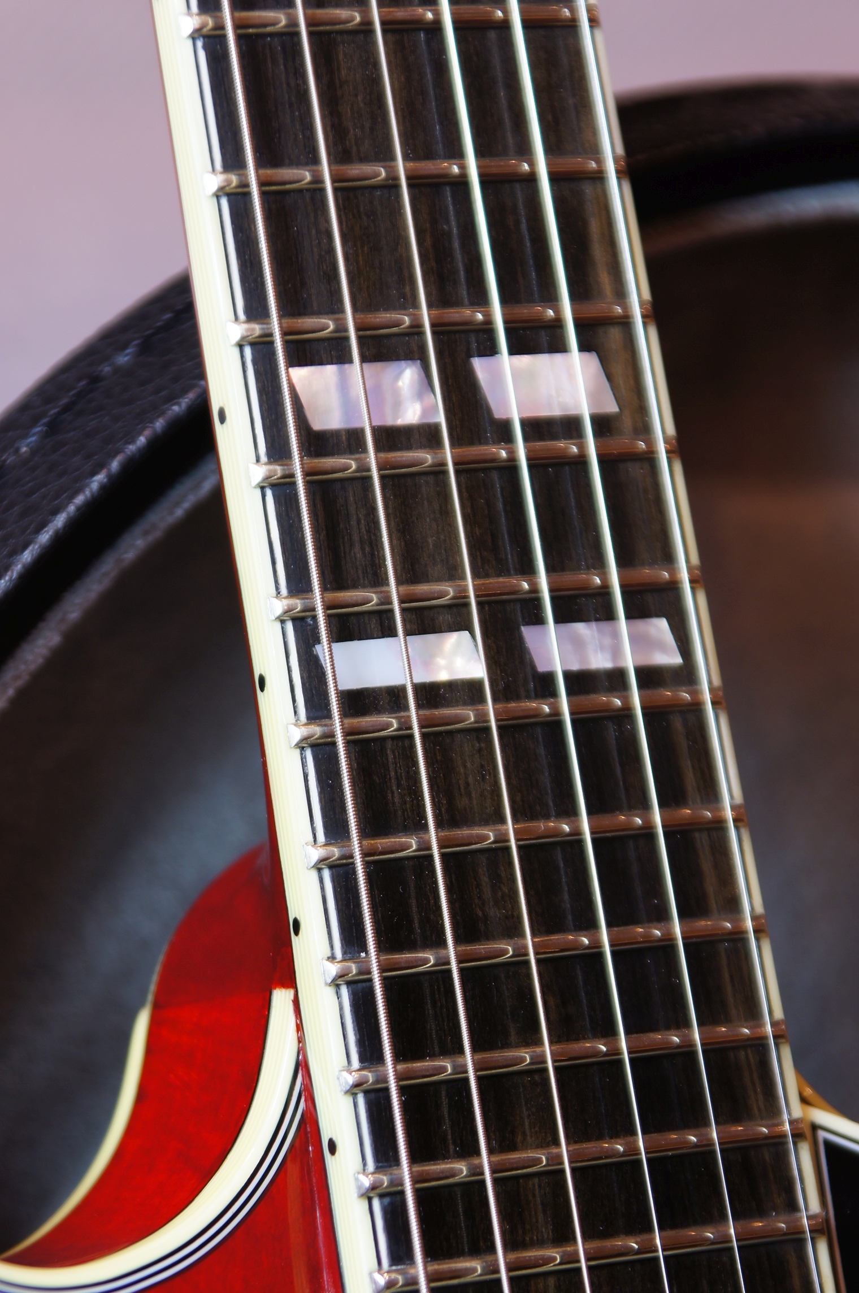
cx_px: 430
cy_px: 646
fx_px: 6458
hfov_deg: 7.6
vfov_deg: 11.4
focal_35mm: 180
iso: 100
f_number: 5.6
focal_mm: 120
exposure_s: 1/6
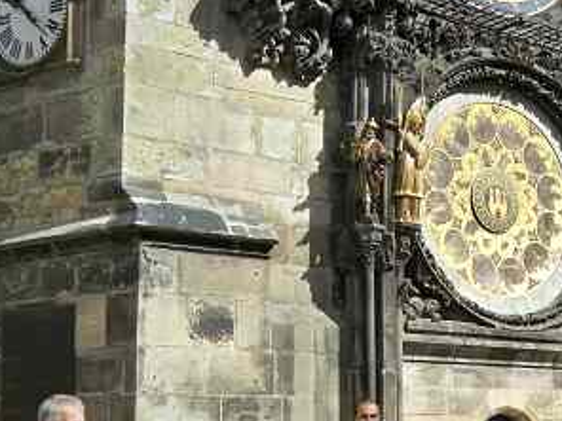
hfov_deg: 25.0
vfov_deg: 19.2
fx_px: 1218
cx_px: 530
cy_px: 408
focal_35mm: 75
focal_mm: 7.9
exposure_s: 1/200
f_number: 8.6
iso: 100
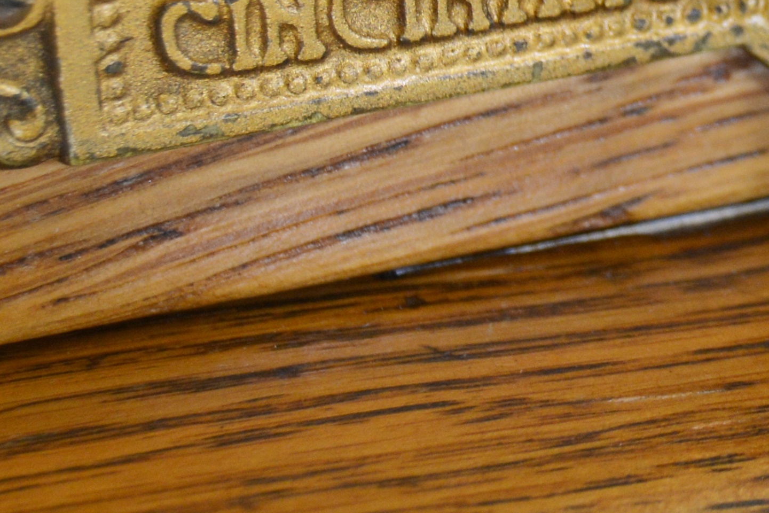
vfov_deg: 6.8
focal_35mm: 200
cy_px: -142
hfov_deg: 10.0
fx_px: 4272
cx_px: 1080
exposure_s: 1/80
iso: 400
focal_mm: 32
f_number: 4.5
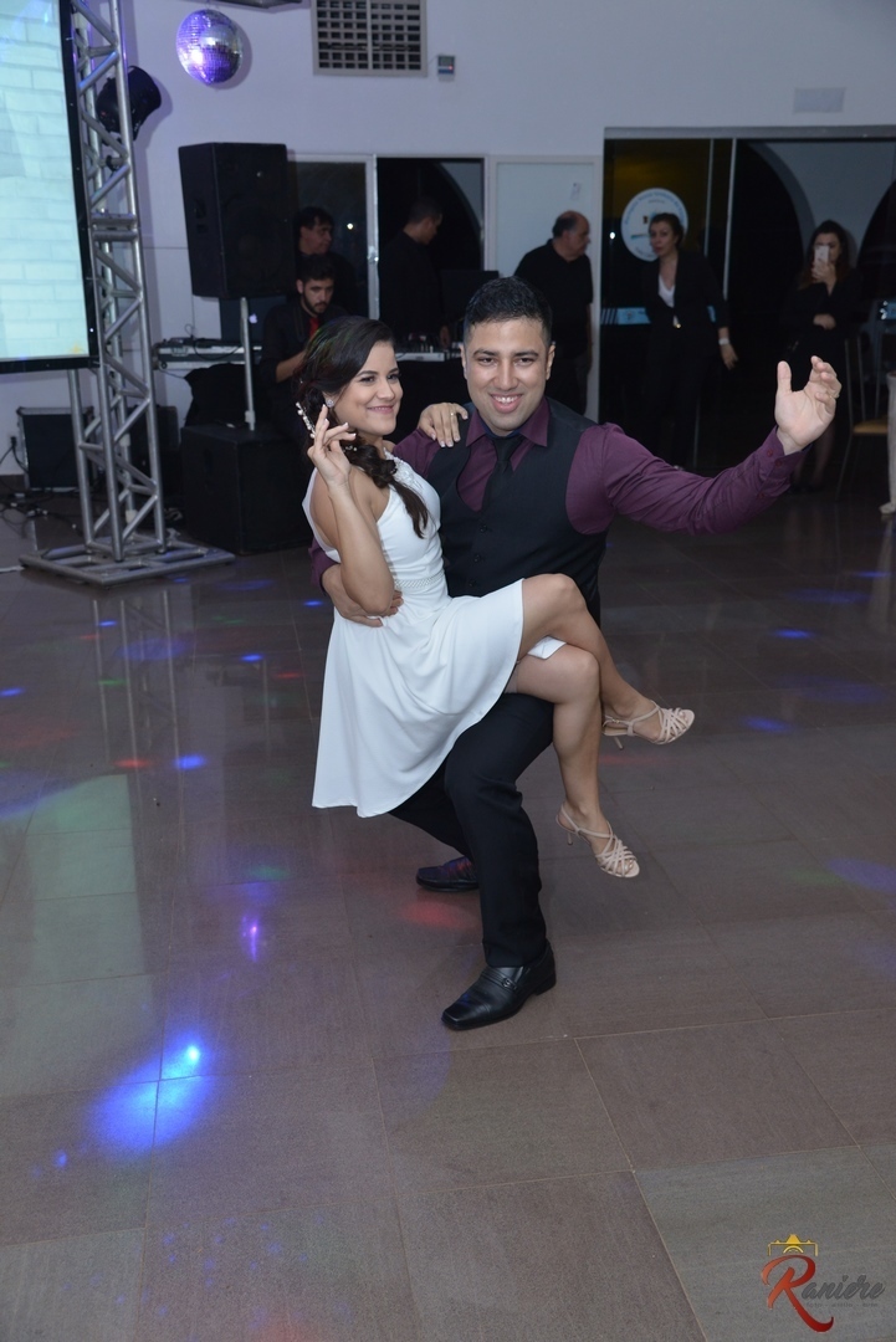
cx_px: 448
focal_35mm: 35
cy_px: 671
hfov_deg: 37.9
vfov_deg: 54.4
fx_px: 1305
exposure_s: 1/80
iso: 1600
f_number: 4.5
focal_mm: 35
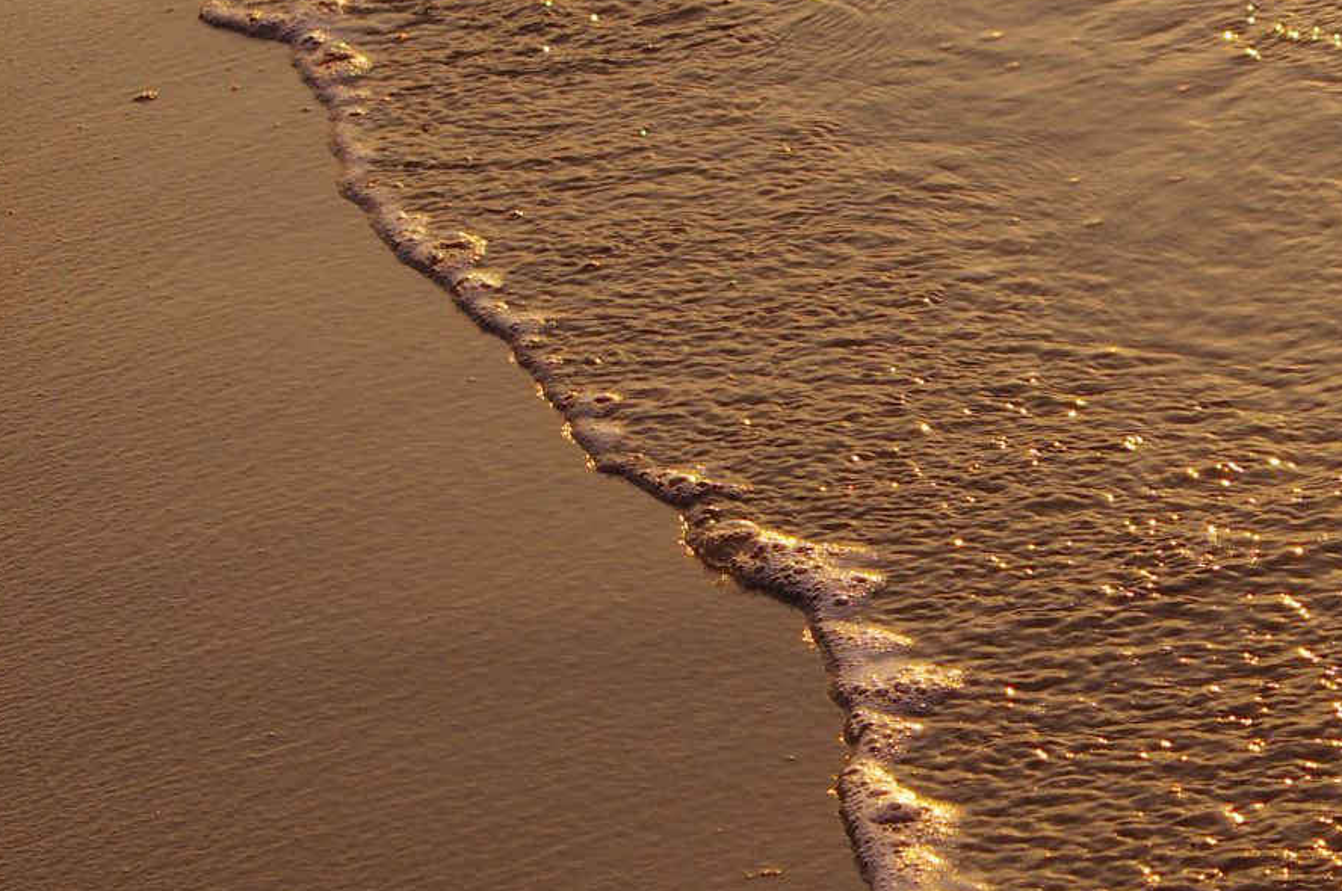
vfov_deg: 8.9
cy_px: 432
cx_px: 1407
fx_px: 5734
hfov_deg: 13.1
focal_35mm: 154
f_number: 5.6
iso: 200
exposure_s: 1/1000
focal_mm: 38
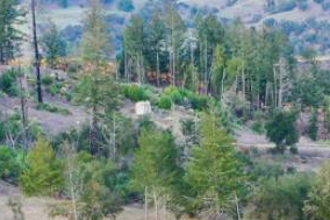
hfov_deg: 13.8
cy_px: 424
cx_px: 289
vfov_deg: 8.8
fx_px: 1356
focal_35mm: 148
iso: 200
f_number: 6.3
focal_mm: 10.26
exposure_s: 1/30
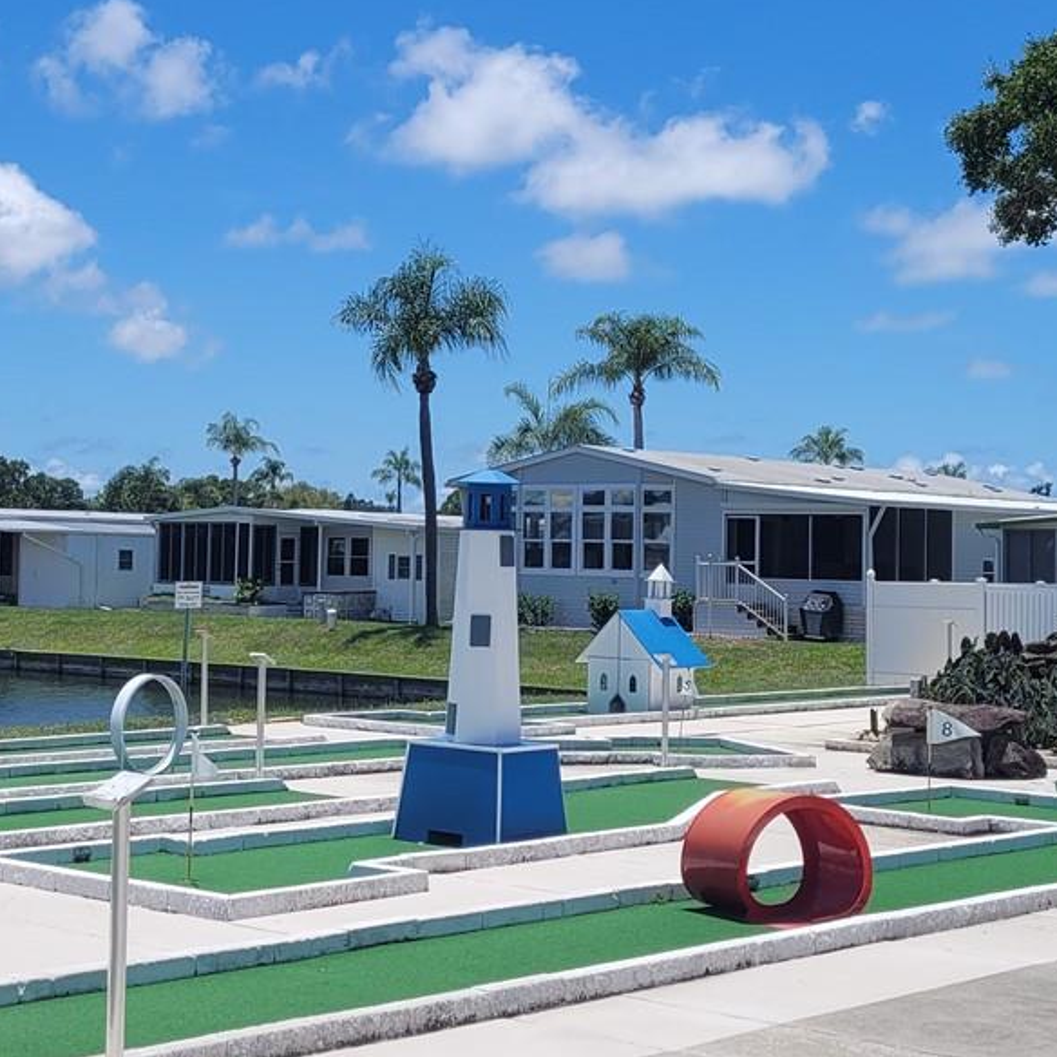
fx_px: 2176
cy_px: 465
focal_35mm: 63
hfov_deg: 27.3
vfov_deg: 27.3
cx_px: 445
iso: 40
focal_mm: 5.4
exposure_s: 1/3871
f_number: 1.8
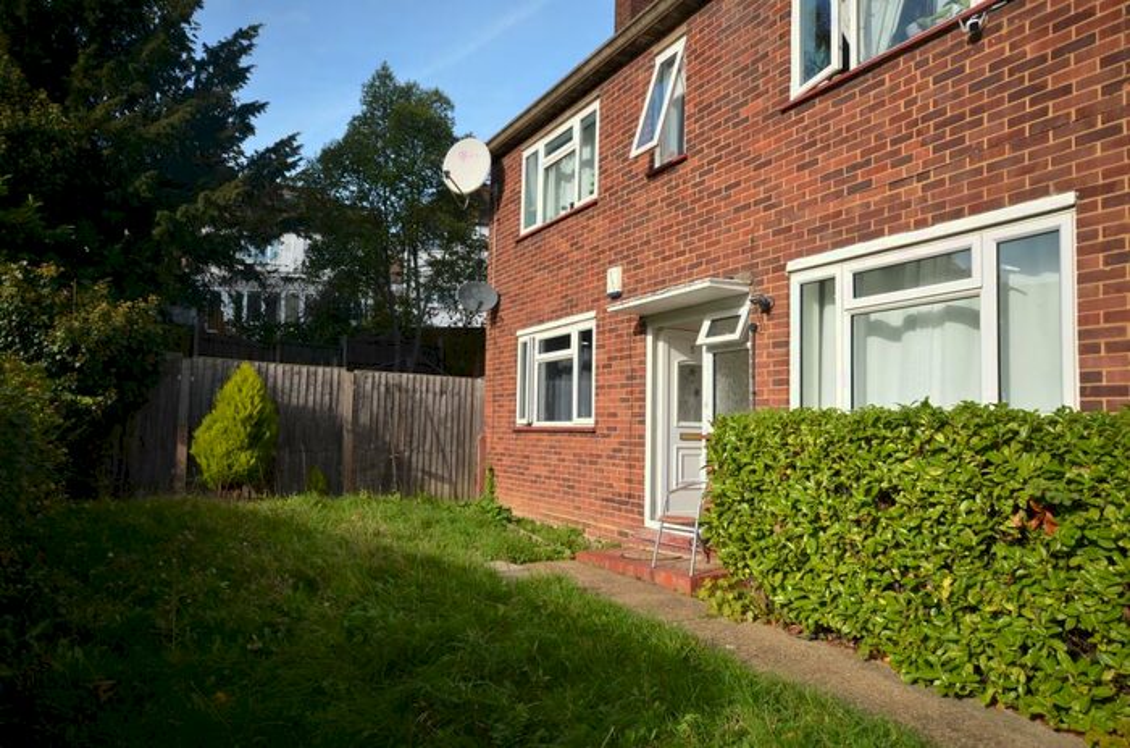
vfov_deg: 55.9
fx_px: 704
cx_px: 565
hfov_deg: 77.5
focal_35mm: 22
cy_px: 374
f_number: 7.1
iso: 100
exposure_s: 1/200
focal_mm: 15
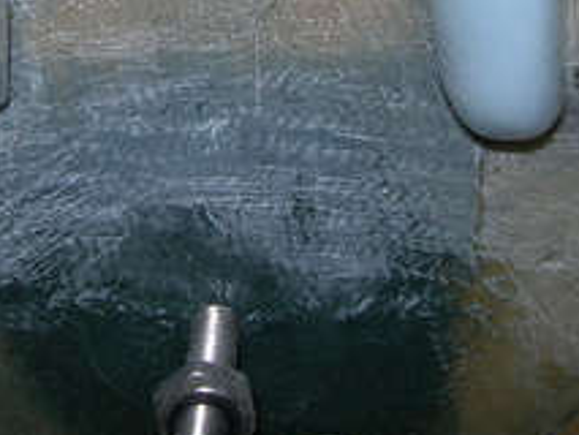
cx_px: 231
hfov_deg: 17.2
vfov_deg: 12.7
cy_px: -90
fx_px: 1908
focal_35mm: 114
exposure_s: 1/60.1
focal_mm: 7.8
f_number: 4.8
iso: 64
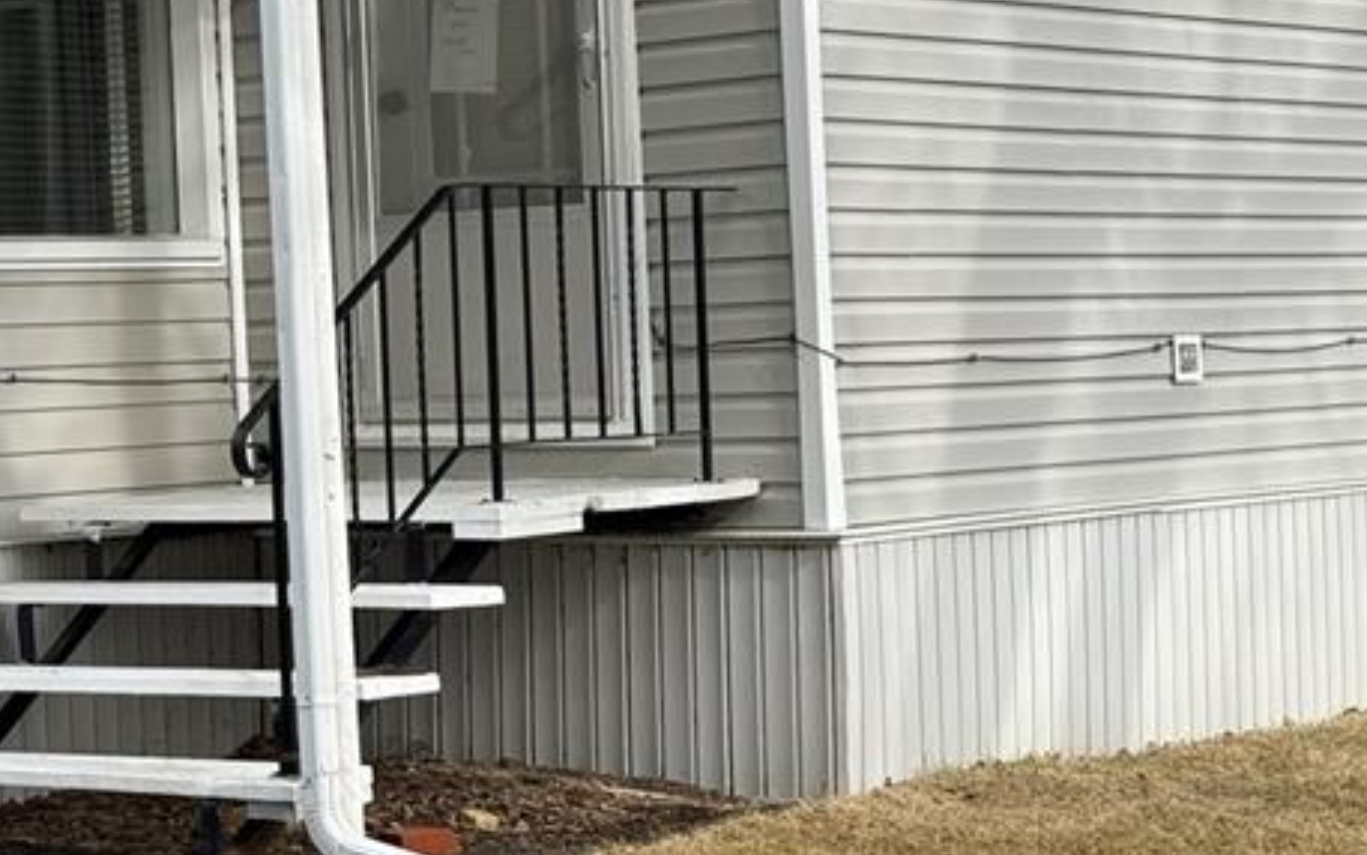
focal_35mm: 114
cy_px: 317
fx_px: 4249
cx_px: 48
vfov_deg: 11.5
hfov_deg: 17.9
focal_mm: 6.76
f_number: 1.78
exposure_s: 1/1403
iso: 64
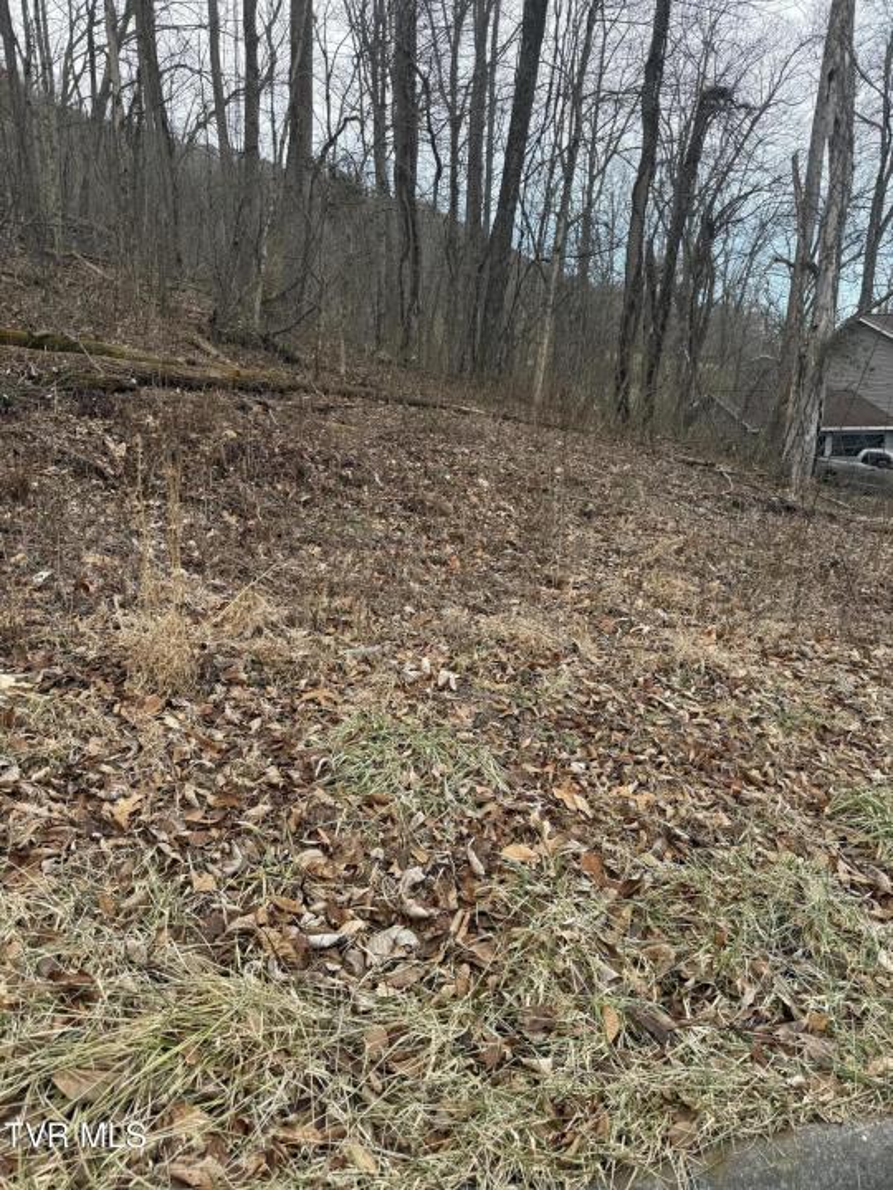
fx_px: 826
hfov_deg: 56.8
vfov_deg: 71.6
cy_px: 595
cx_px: 446
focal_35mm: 24
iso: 80
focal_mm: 6.76
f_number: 1.78
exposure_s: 1/643
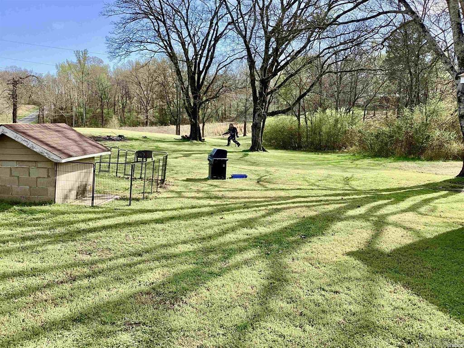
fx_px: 416
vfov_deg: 45.4
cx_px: 232
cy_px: 174
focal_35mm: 31
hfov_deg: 58.4
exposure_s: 1/438
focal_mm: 3.3
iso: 25
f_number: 2.4
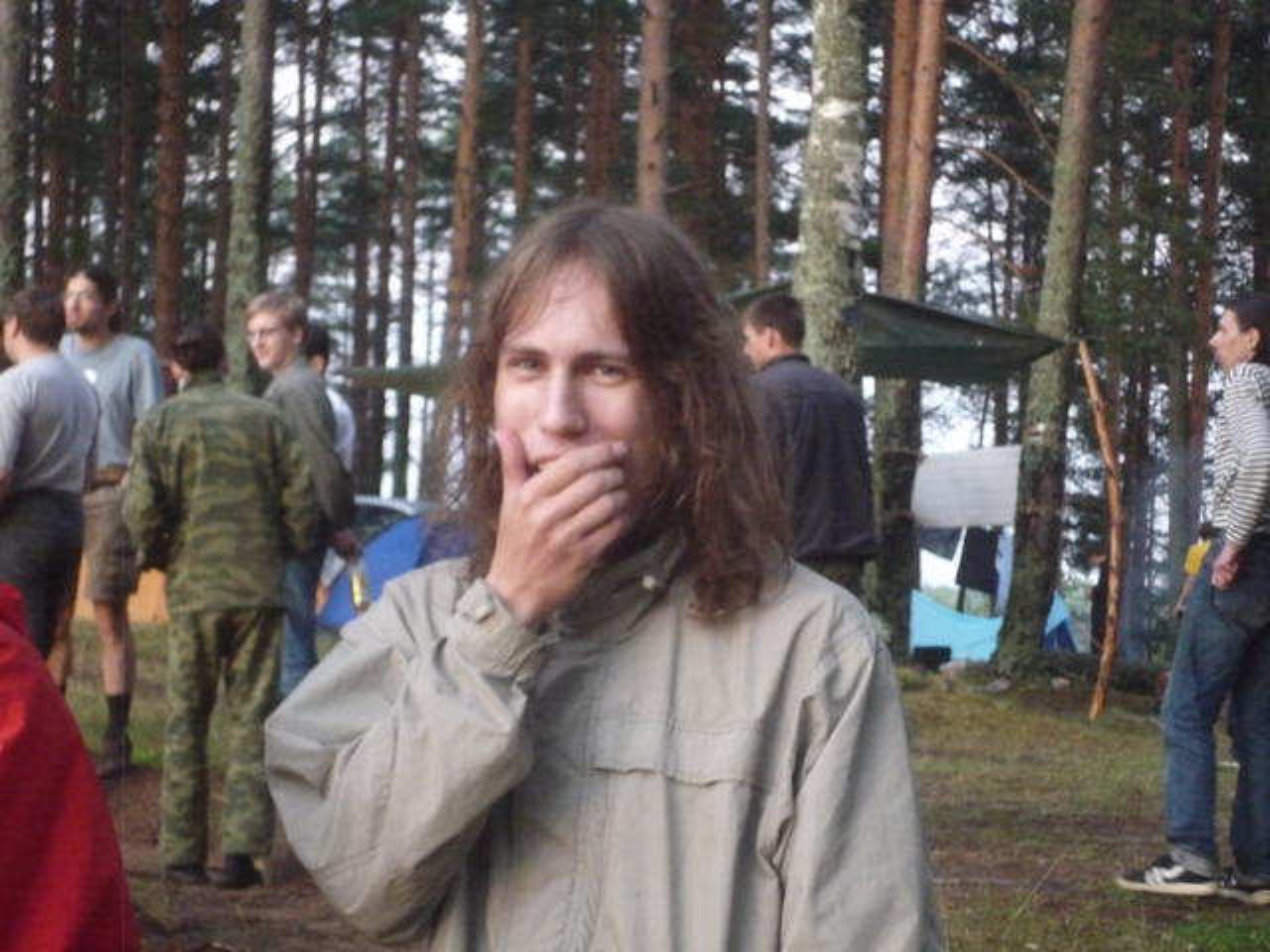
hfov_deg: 21.1
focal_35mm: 93
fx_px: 3412
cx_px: 635
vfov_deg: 15.9
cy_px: 476
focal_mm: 16.4
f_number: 5.5
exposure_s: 1/25
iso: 800
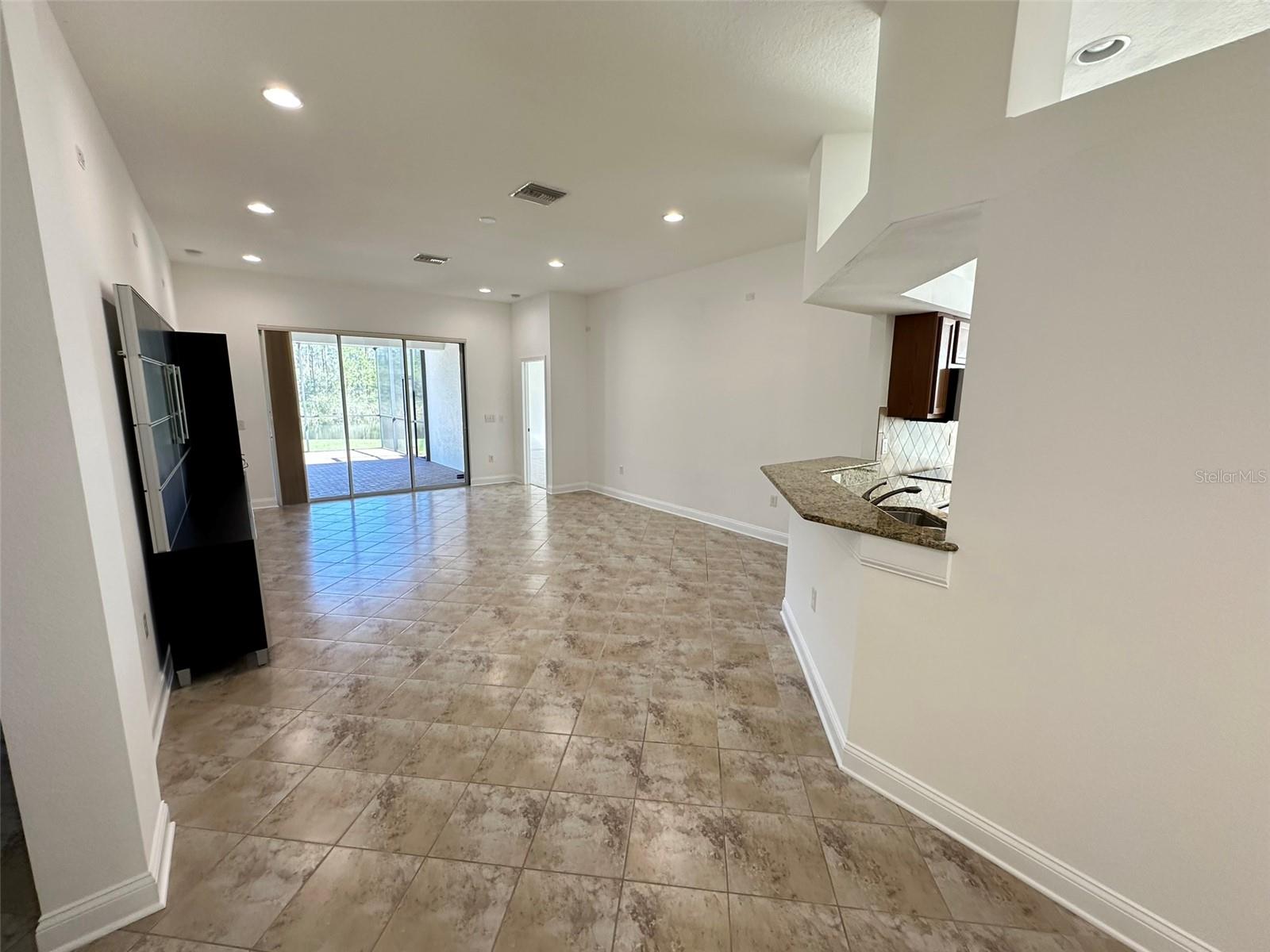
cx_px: 635
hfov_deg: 102.1
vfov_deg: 85.7
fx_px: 514
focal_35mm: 14
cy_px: 476
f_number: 2.2
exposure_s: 1/120
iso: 200
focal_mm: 2.22
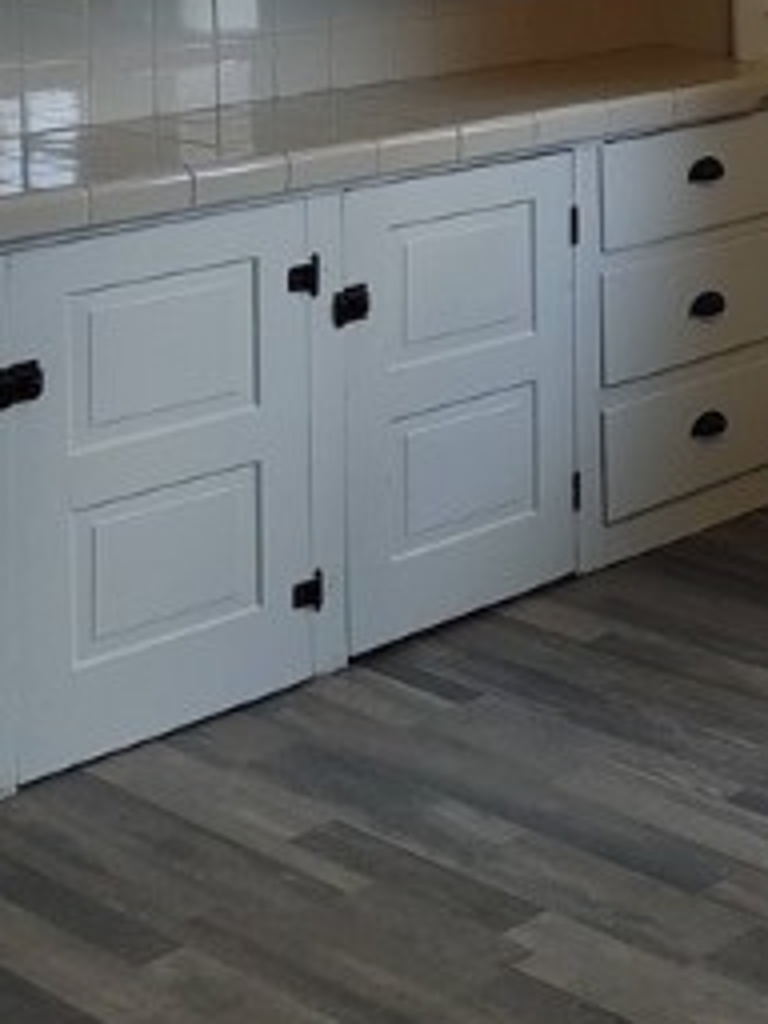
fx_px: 2307
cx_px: 1080
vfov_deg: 23.7
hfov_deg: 17.4
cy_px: -48
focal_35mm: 78
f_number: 1.8
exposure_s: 1/120
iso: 50
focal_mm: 5.58
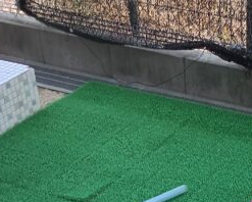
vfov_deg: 15.4
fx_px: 702
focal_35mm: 94
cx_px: 248
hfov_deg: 19.8
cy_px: 277
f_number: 2.4
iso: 32
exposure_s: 1/120
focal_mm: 3.3
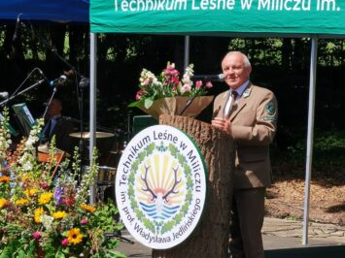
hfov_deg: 14.6
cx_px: 172
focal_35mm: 135
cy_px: 129
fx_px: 1345
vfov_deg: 11.0
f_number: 3.4
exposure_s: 1/701
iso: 50
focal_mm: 14.46
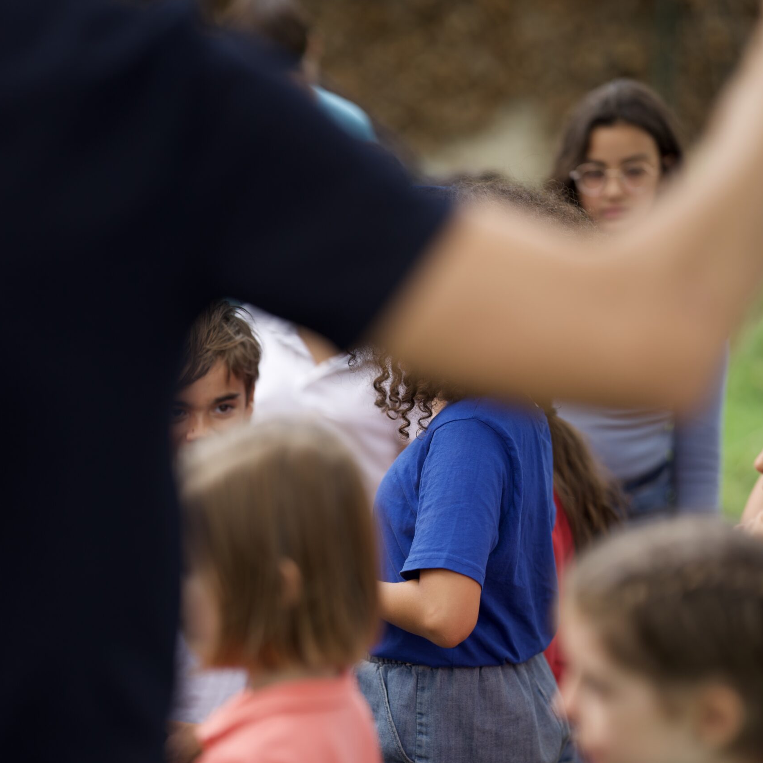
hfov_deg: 16.0
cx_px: 382
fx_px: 2718
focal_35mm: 109
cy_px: 452
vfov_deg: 16.0
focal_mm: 85
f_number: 1.4
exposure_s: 1/1000
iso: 100
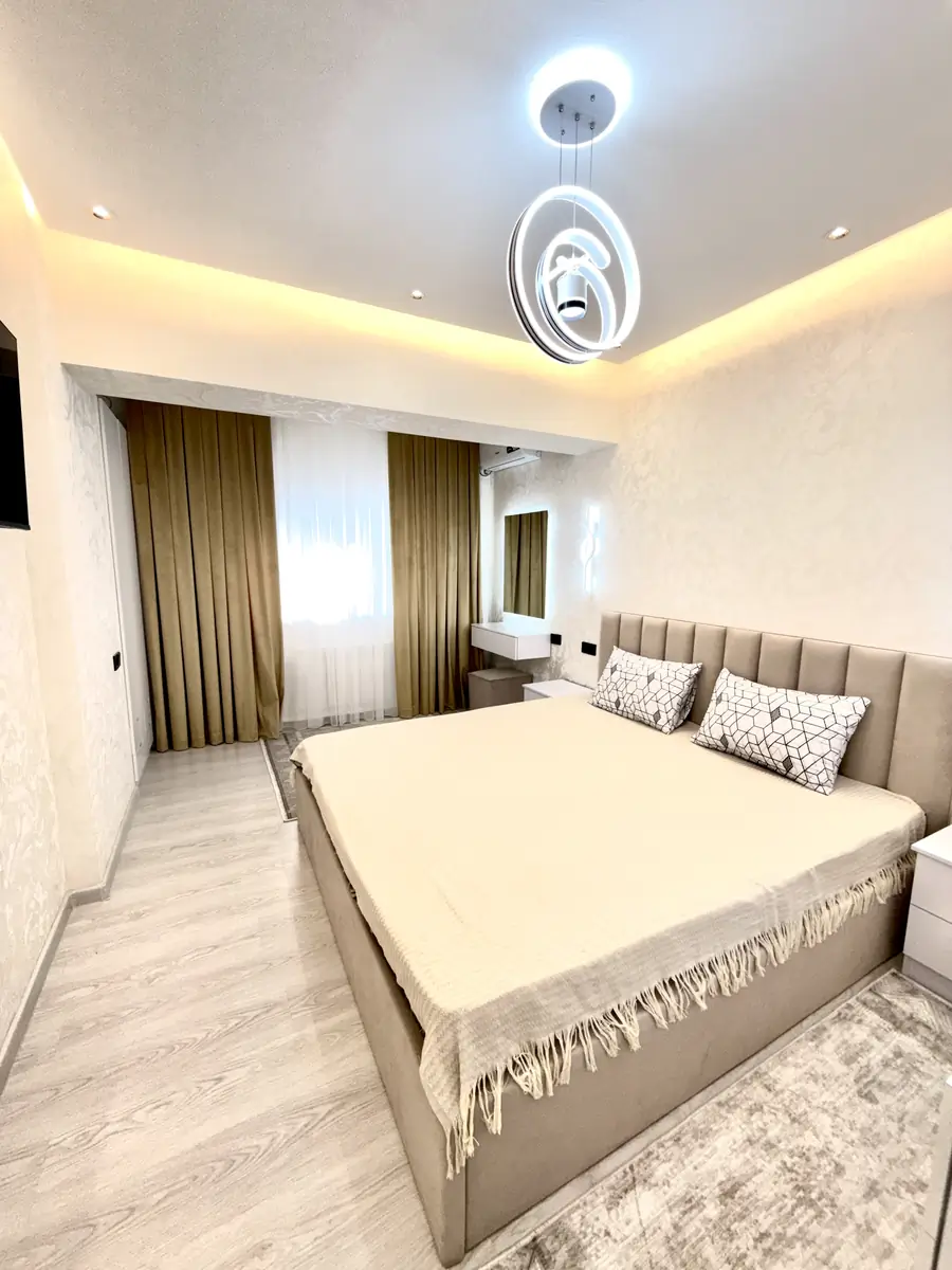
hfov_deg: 85.7
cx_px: 476
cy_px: 635
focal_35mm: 14
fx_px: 513
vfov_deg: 102.1
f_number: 2.2
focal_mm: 2.22
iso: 64
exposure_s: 1/100
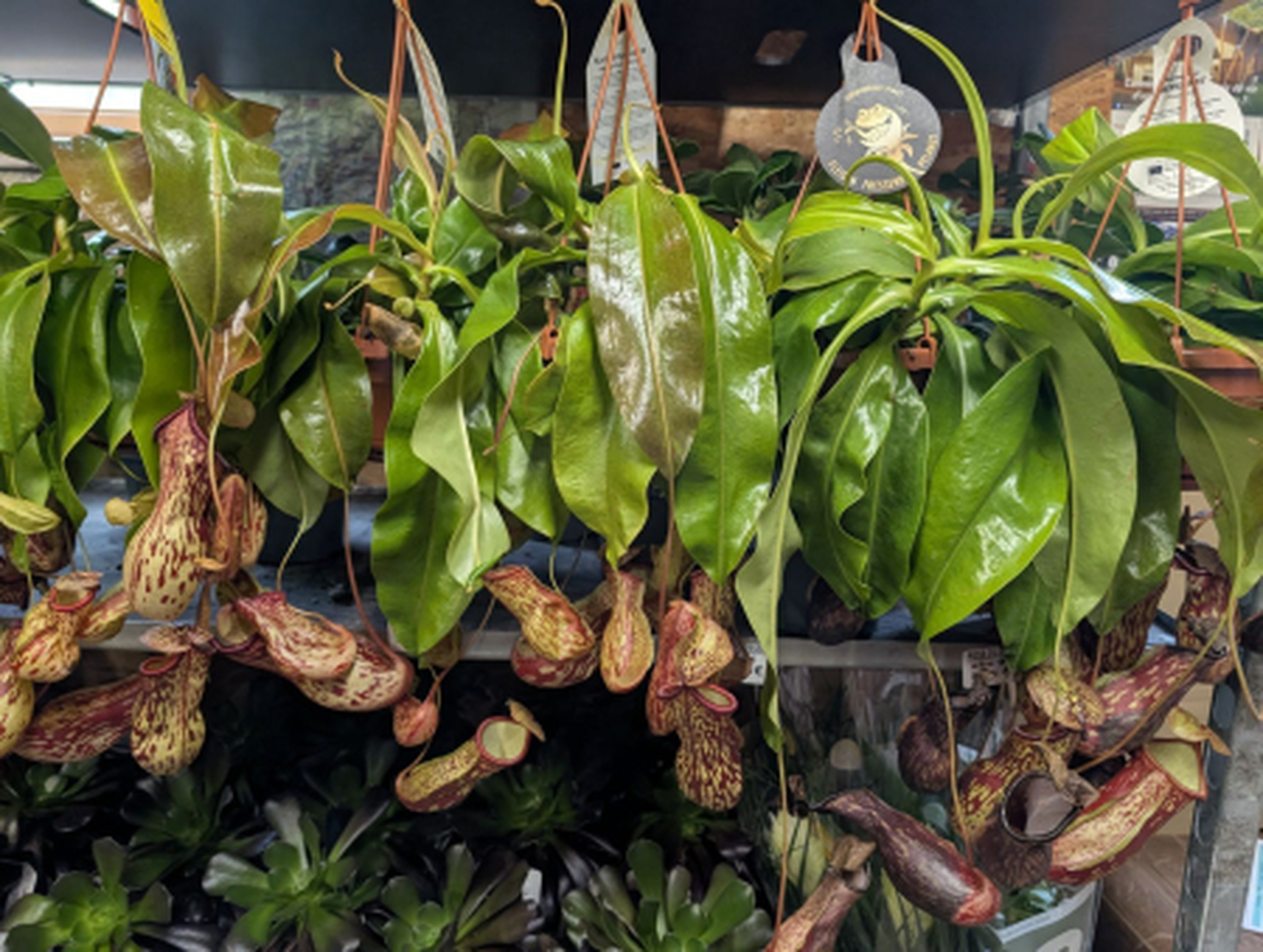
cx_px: 632
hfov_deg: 71.5
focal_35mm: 24
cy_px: 476
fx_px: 877
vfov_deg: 57.0
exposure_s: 1/100
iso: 744
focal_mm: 6.9
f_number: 1.68
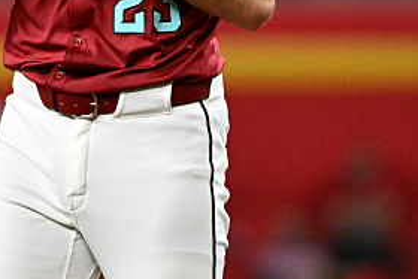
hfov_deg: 1.4
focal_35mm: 1464
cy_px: 13
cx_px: 137
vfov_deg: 0.9
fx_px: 17007
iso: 8000
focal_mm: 400
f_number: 4
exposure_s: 1/2500
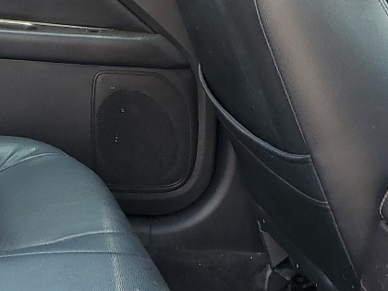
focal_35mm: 99
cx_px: -12
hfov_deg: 19.2
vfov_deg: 14.9
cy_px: 118
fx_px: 1110
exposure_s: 1/303
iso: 50
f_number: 1.5
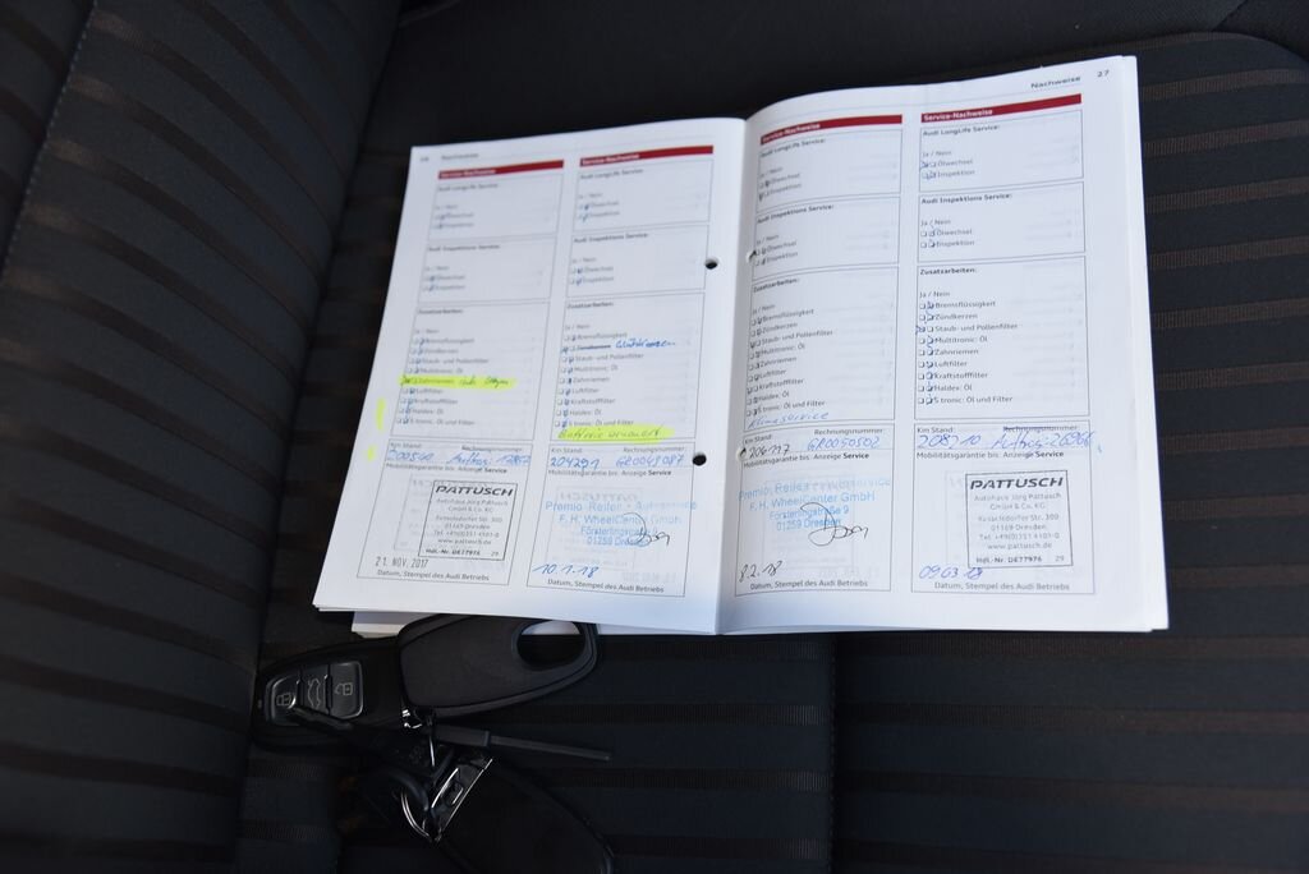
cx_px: 654
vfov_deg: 35.1
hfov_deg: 50.7
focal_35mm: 38
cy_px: 437
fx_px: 1382
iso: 500
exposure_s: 1/160
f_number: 4.5
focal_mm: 38
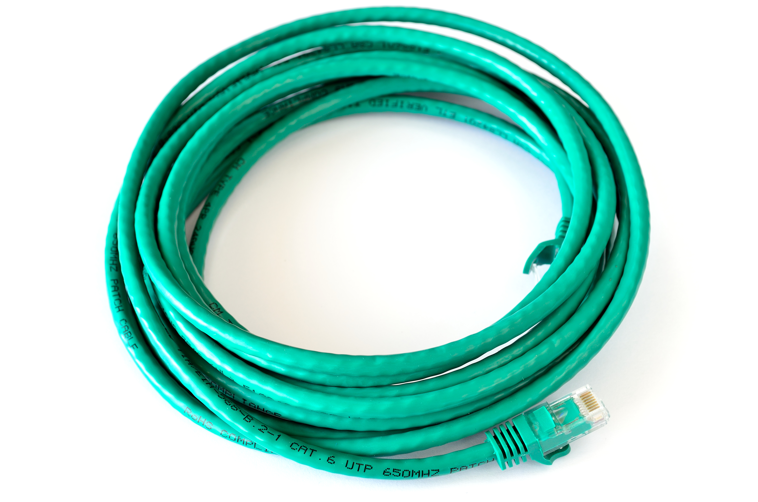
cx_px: 379
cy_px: 251
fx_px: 1513
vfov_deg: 18.8
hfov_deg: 28.1
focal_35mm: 72
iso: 100
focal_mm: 48
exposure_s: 1/3
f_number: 8
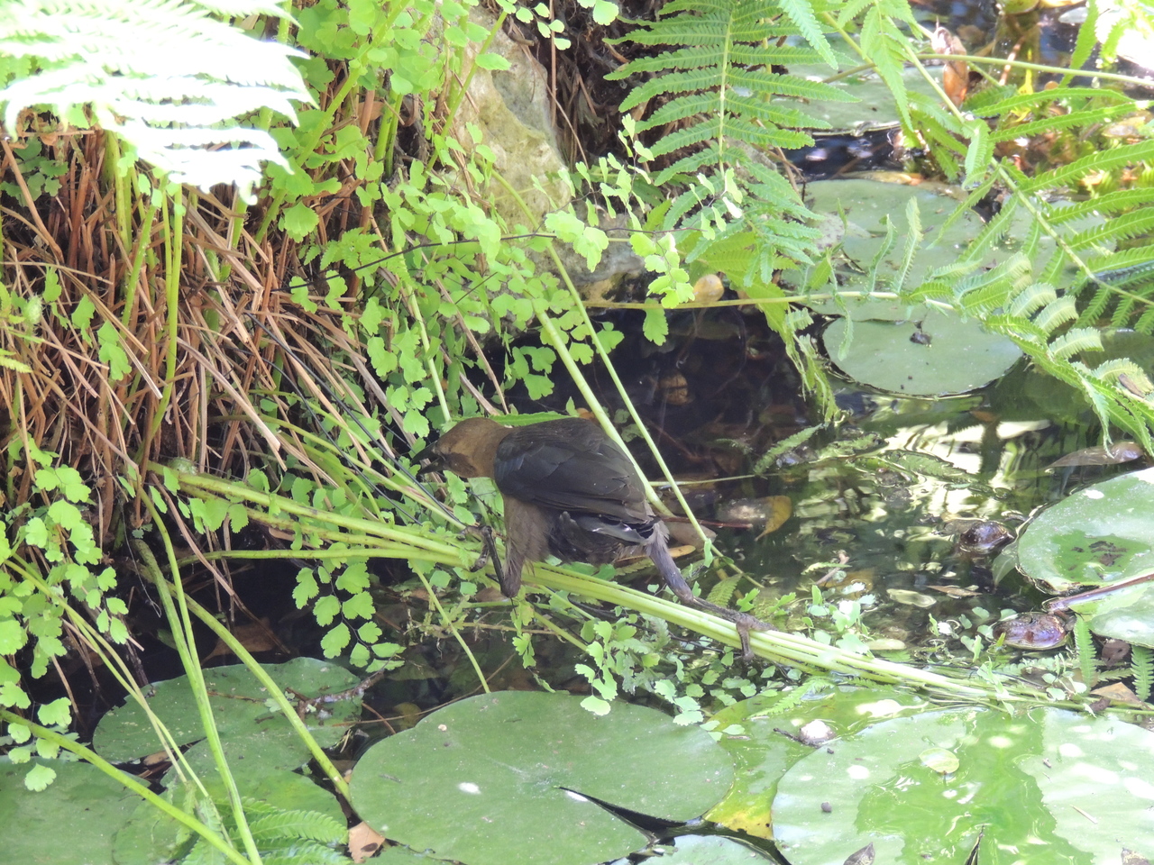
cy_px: 432
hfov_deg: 9.9
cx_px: 577
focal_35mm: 200
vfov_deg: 7.4
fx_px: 6667
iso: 450
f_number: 4.6
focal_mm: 35.6
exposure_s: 1/30
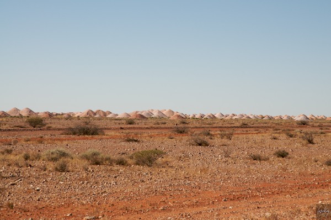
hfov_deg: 16.1
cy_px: 110
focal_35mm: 128
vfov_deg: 10.7
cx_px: 166
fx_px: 1170
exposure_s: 1/500
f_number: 11
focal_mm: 85
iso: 320
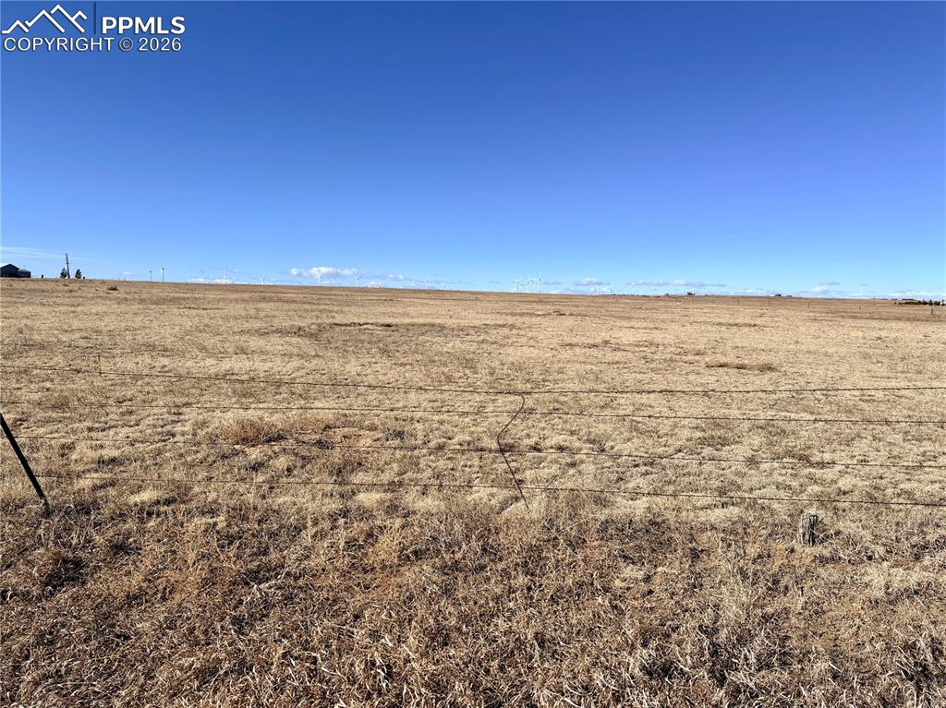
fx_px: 656
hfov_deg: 71.6
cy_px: 354
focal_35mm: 24
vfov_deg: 56.8
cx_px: 473
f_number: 1.78
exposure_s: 1/7353
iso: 80
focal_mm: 6.76
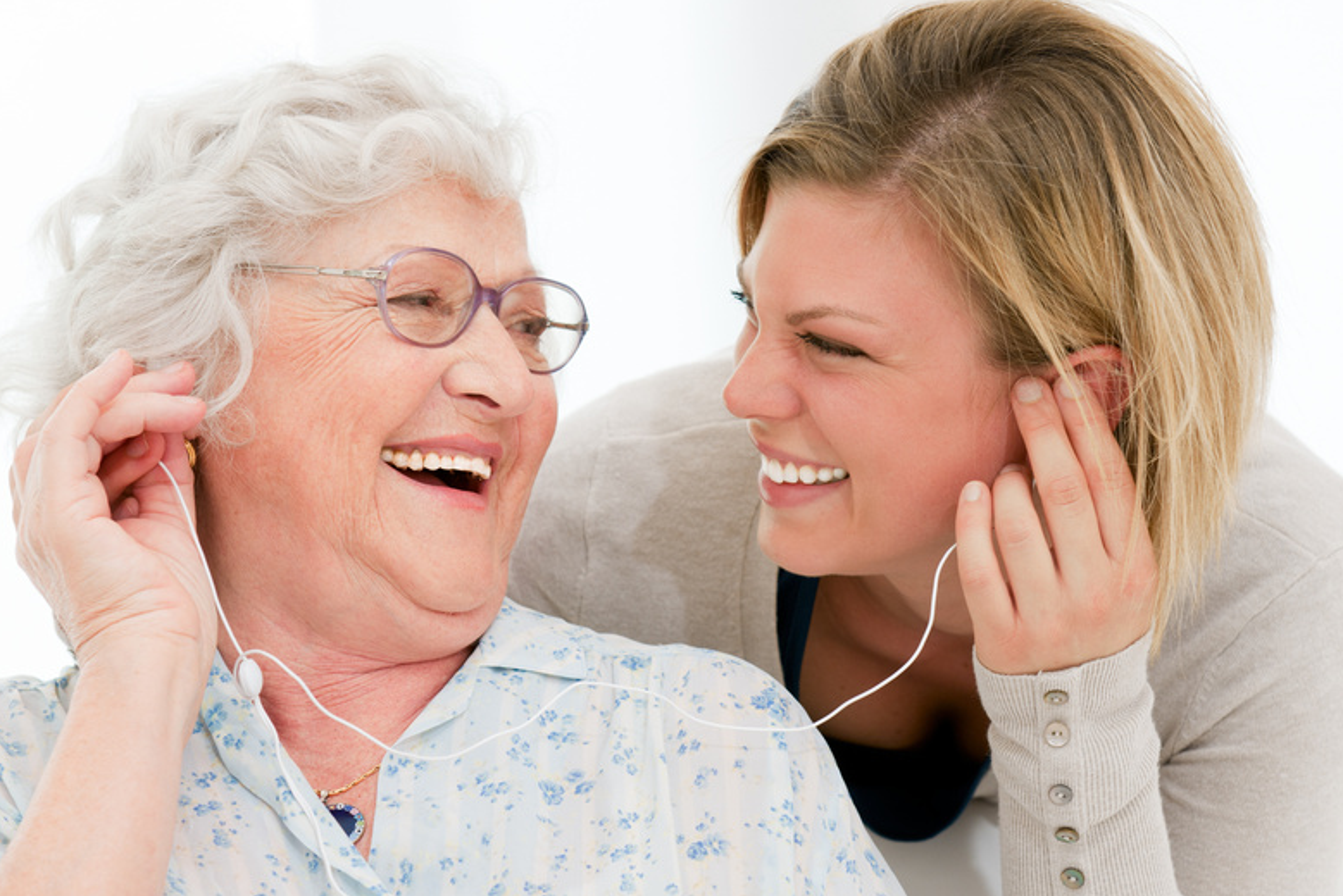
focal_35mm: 97
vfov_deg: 14.1
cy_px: 431
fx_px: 3620
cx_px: 629
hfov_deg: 21.0
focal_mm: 60
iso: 200
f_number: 4
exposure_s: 1/160
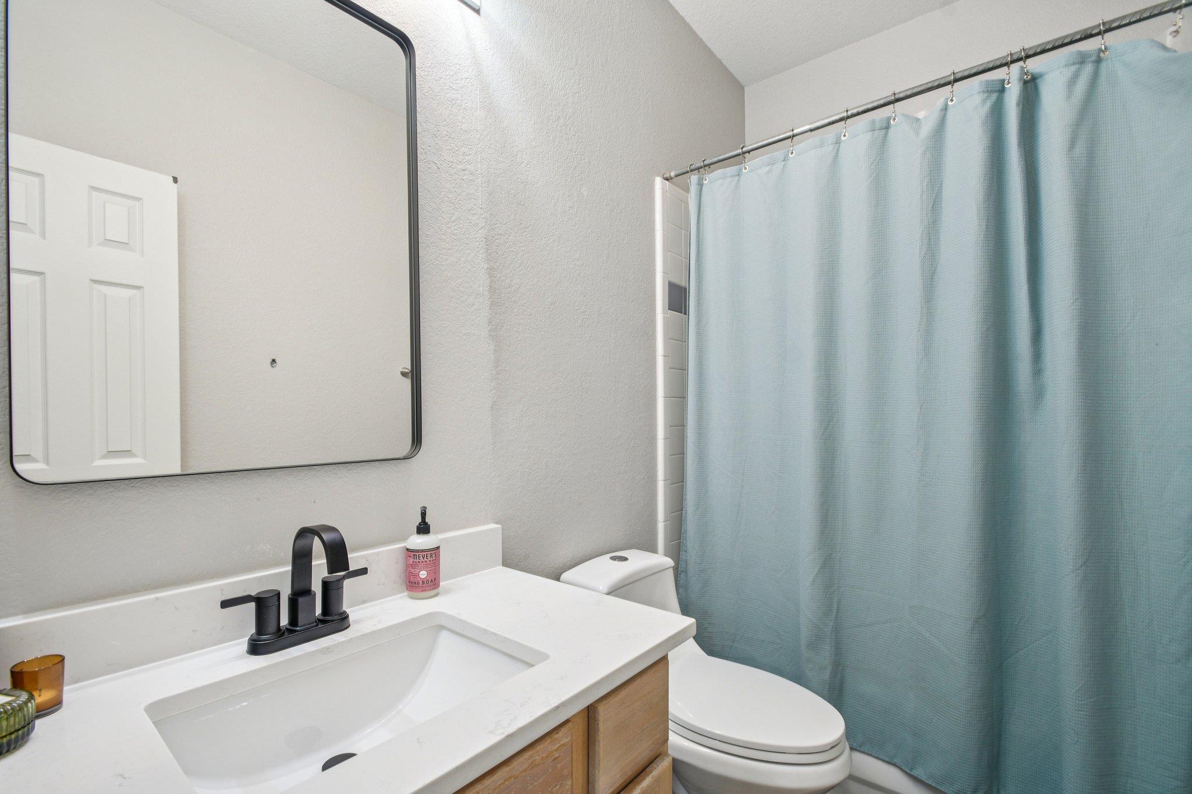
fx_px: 497
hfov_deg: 100.4
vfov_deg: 77.3
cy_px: 397
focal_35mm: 15
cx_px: 596
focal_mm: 10
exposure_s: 1/6
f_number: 8
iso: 400
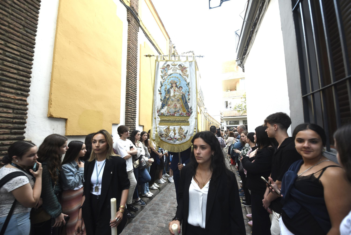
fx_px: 137
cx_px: 176
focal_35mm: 14
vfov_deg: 81.3
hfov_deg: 104.2
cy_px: 118
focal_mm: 14
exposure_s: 1/160
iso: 220
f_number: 4
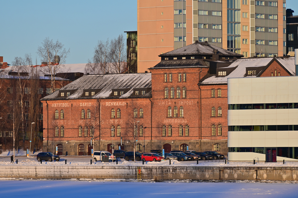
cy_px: 99
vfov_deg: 4.6
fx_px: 2482
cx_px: 149
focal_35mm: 300
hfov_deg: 6.9
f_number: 6.3
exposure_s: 1/320
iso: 100
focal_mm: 300
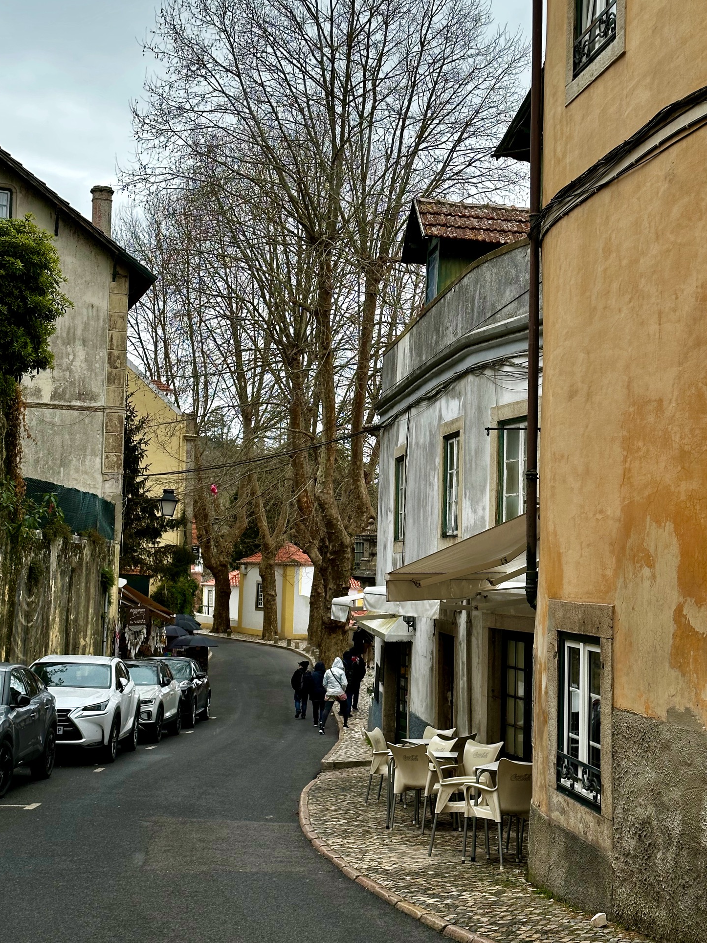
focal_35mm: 51
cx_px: 361
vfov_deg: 37.5
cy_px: 475
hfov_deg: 28.6
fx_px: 1389
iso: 64
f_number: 1.78
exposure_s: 1/1157
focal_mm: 6.86
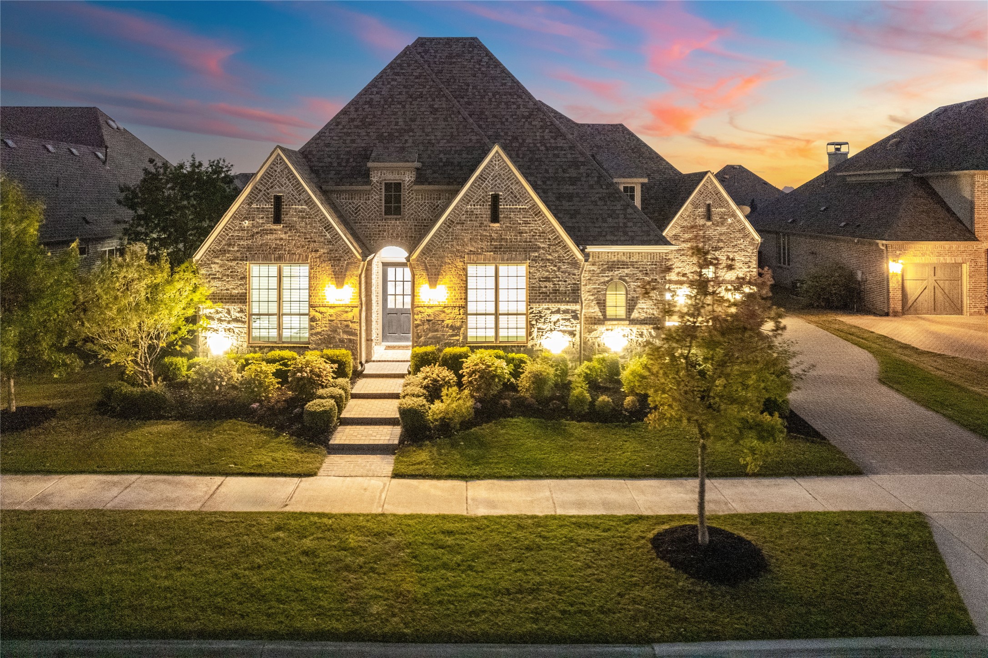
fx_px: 604
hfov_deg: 78.6
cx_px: 494
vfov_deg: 57.2
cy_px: 329
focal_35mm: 22
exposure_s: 1/6
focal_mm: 8.38
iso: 940
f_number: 2.8
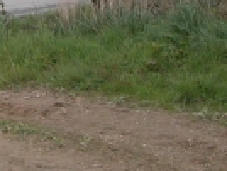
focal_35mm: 178
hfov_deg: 10.2
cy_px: -149
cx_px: -237
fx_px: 1169
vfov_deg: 8.0
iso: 100
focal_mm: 8.9
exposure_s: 1/240
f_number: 5.6
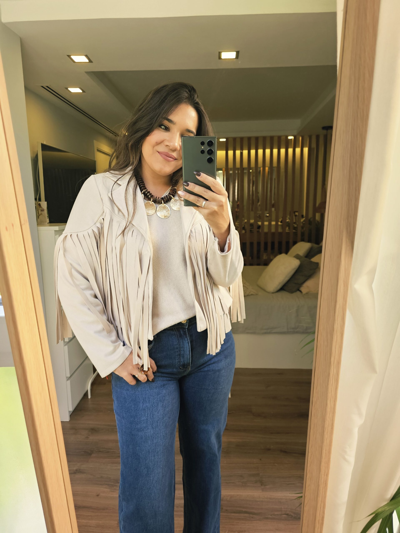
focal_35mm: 23
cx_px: 200
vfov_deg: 73.9
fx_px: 354
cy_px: 266
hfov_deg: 58.9
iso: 160
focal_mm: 6.3
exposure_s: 1/190
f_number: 1.7
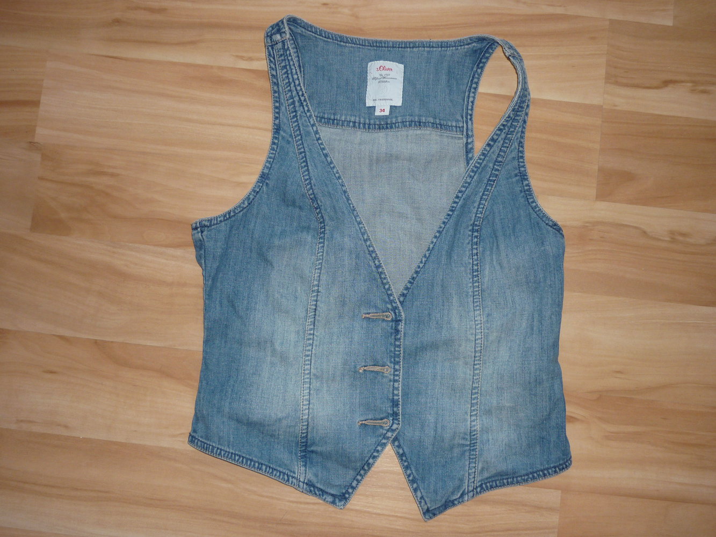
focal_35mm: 36
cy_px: 268
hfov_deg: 51.4
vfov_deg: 39.7
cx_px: 358
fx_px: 745
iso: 100
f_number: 2.9
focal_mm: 5.9
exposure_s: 1/30
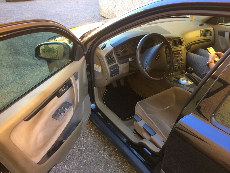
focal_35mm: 29
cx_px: 115
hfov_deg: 61.7
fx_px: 193
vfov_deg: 48.2
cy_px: 86
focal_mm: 4.15
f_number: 2.2
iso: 32
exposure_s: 1/33
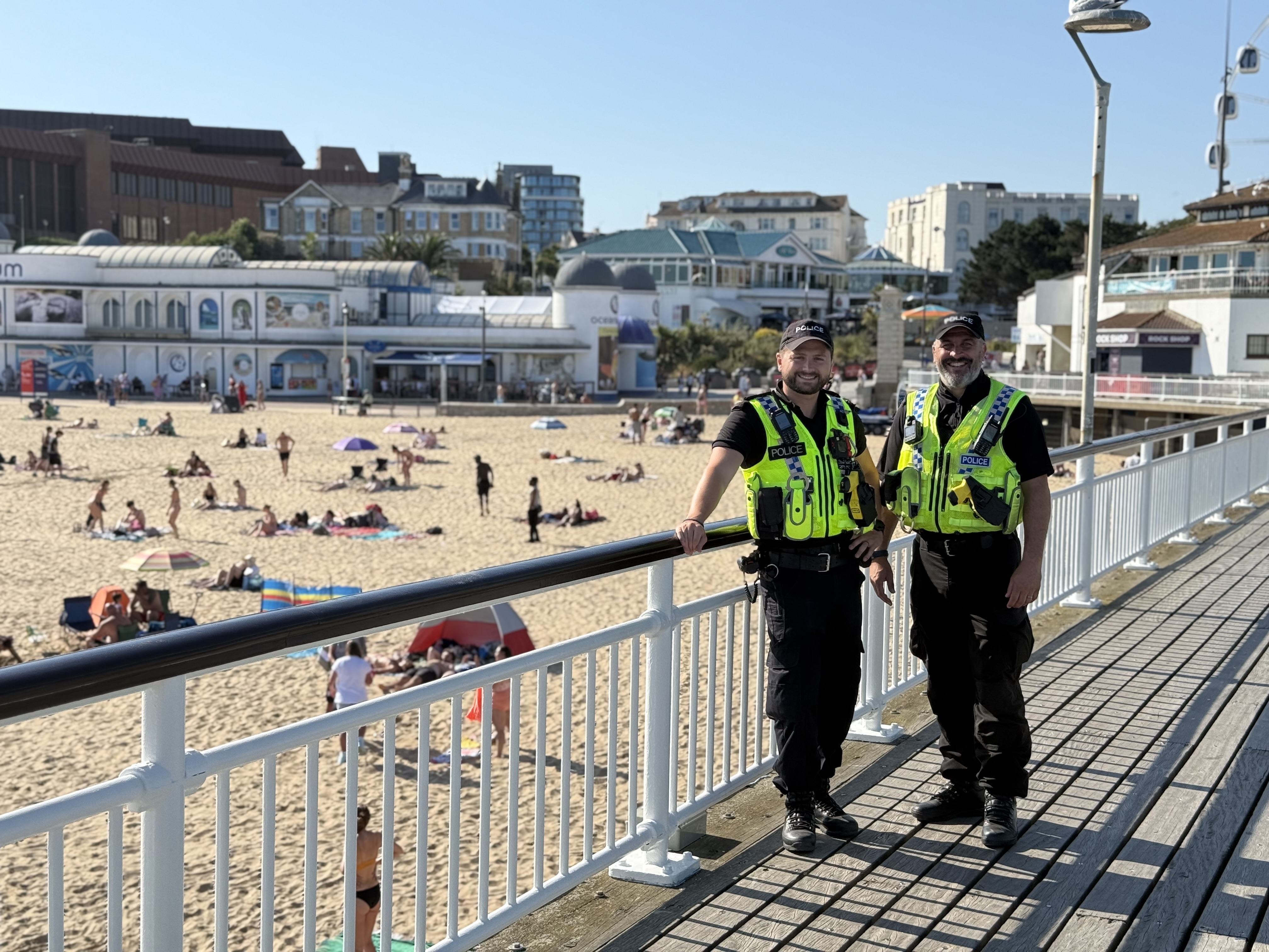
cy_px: 476
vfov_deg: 30.3
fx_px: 1760
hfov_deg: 39.7
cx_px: 634
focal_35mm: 48
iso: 64
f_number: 1.78
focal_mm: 6.76
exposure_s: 1/3378
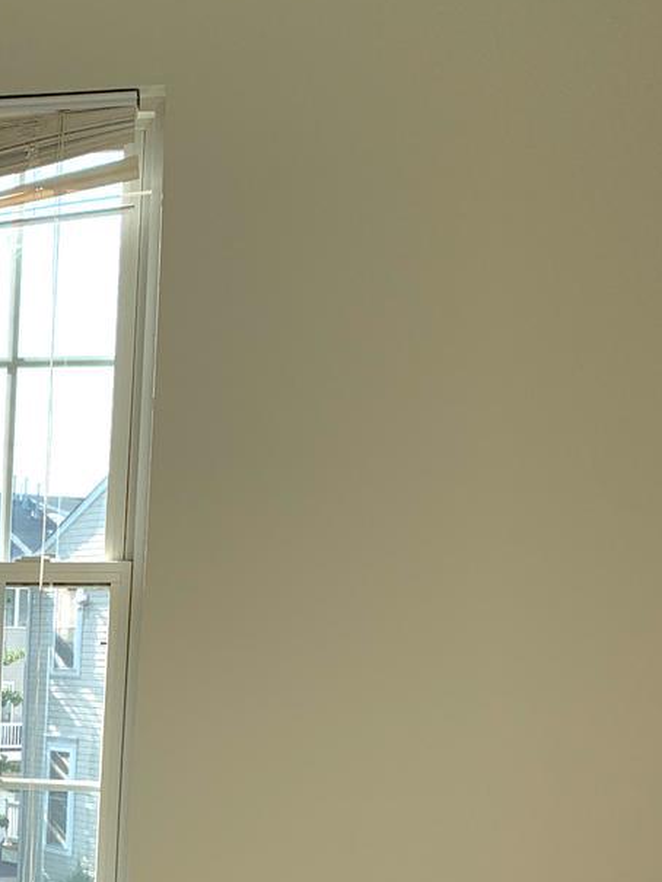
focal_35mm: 66
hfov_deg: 20.5
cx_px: -175
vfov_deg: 27.8
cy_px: 866
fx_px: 1682
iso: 25
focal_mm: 4.25
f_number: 1.8
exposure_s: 1/727
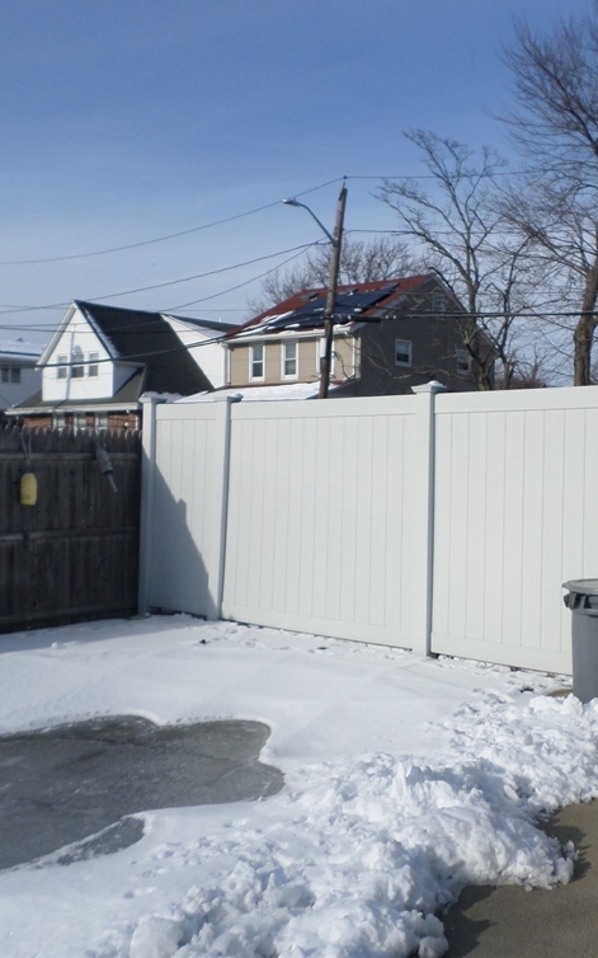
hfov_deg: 34.5
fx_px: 939
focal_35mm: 36
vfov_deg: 54.0
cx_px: 453
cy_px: 471
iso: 80
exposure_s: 1/180
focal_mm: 4.5
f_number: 9.2
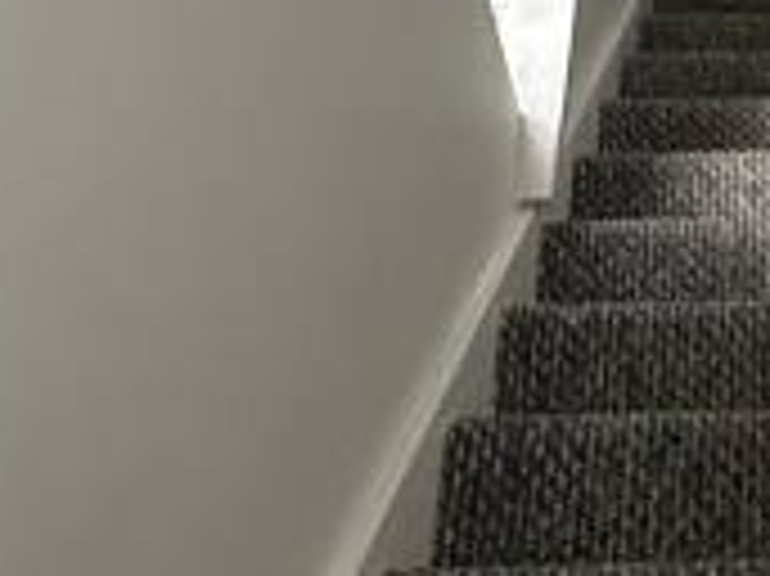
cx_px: 941
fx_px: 1867
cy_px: -180
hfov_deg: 21.5
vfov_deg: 16.5
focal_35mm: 84
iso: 320
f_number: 2.2
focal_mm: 2.22
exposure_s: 1/69
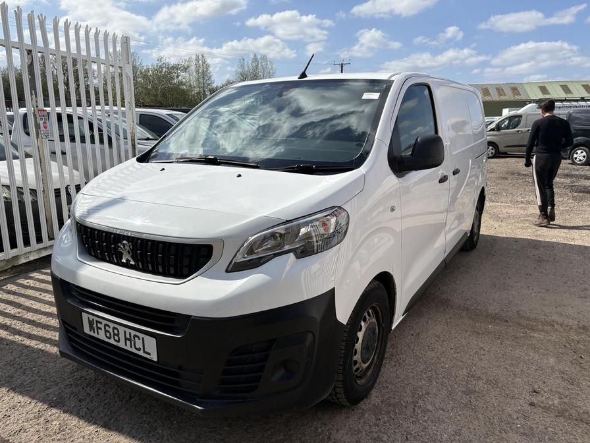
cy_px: 222
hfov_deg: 67.3
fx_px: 443
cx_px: 295
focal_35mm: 26
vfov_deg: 53.1
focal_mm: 5.96
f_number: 1.6
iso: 50
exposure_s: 1/5348
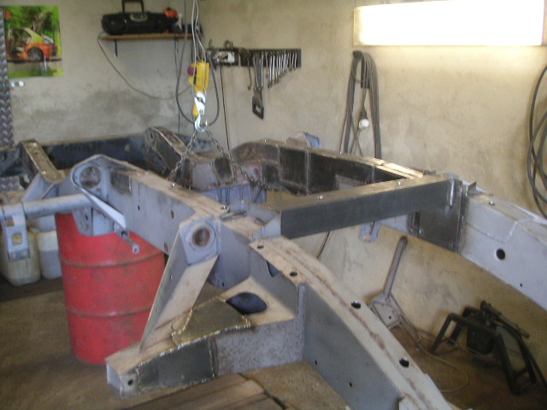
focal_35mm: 38
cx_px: 274
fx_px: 600
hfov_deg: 49.0
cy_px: 205
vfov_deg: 37.7
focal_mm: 6
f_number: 2.8
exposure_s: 1/6
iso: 100
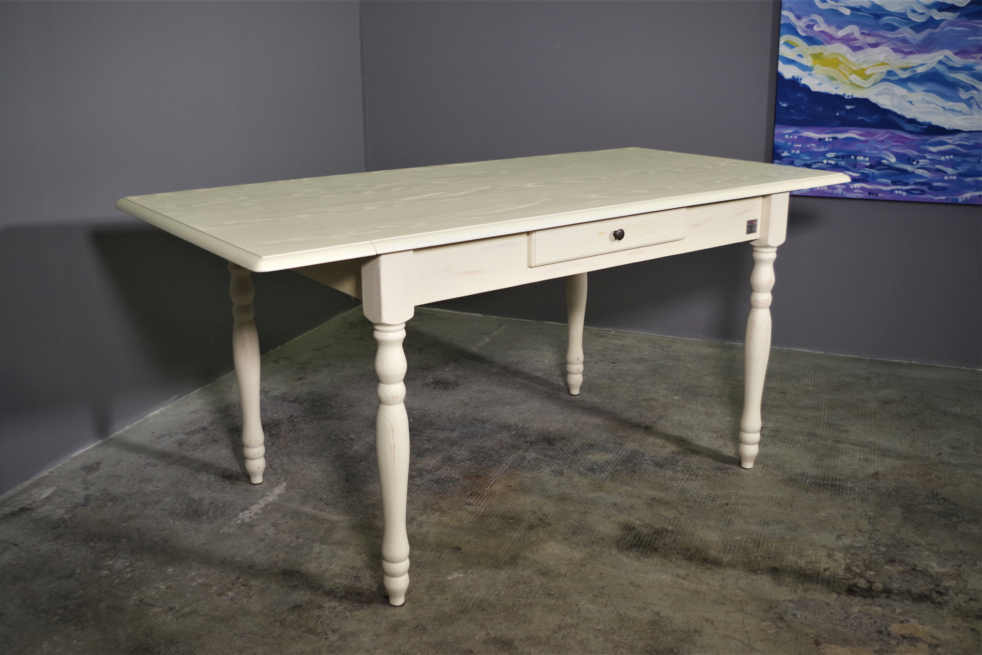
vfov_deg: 42.3
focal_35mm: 31
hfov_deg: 60.3
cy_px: 328
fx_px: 846
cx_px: 491
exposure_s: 1/60
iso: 800
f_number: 4
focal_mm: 21.25
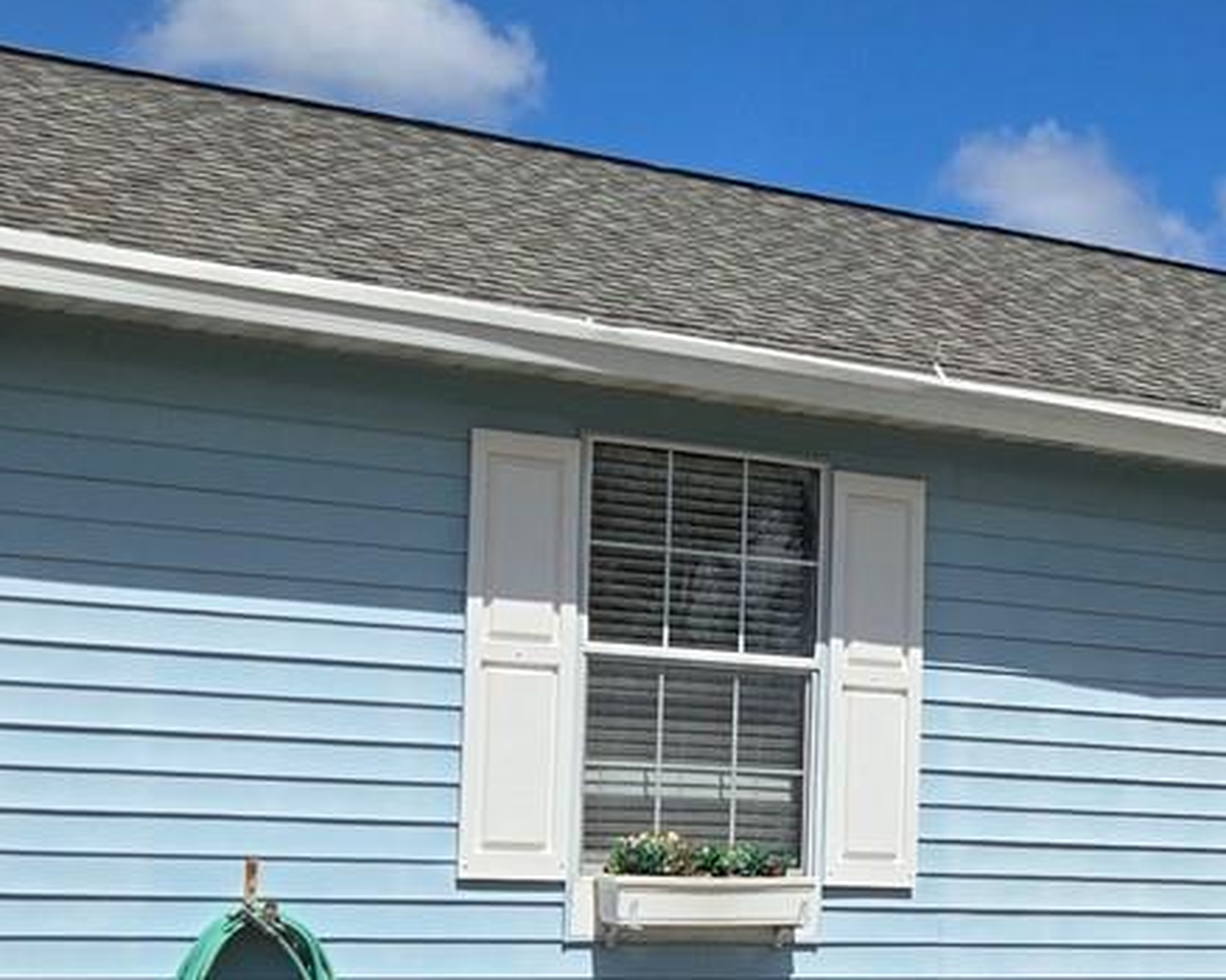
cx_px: 1408
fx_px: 2974
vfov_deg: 18.6
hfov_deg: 21.8
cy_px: 720
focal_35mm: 82
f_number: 1.8
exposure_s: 1/3608
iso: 25
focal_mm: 5.4
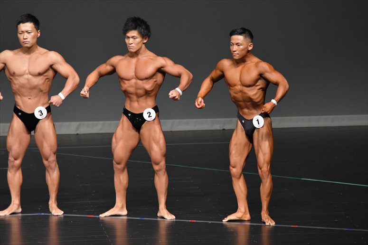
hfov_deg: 6.0
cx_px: 184
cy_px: 122
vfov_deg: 4.0
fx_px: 3525
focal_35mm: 345
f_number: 5.6
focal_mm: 230
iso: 4000
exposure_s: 1/400
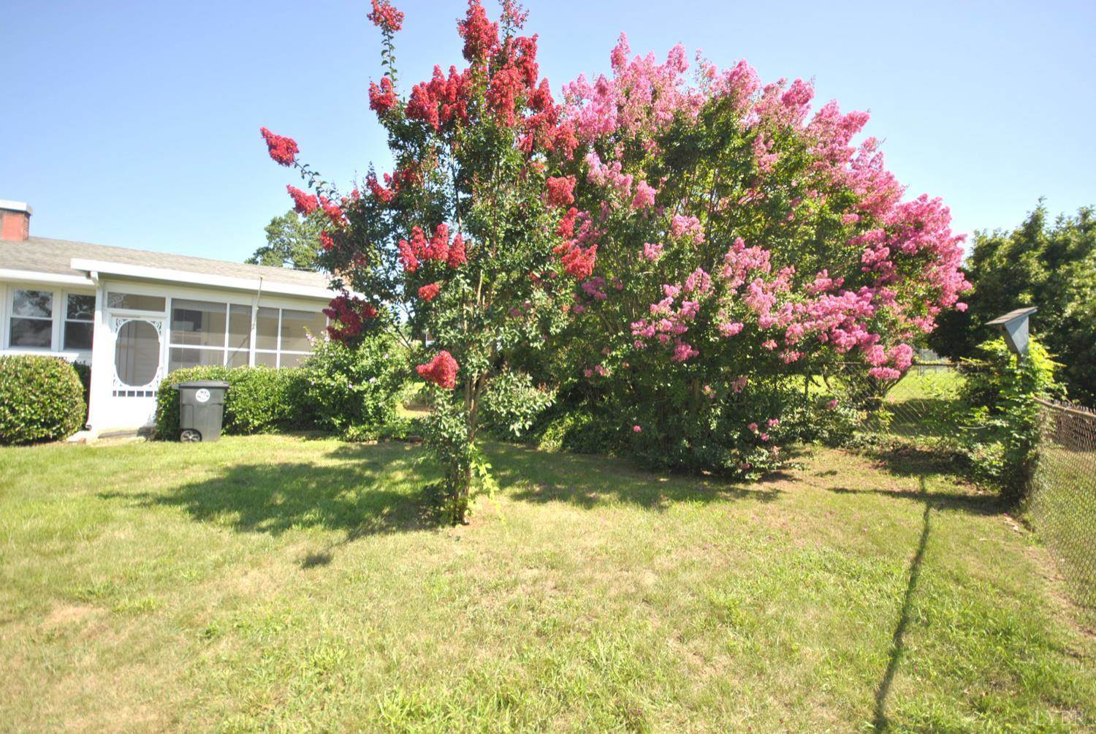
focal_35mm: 15
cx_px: 548
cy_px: 367
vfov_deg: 77.5
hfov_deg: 100.3
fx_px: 457
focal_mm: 10
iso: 110
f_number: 4
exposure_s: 1/500
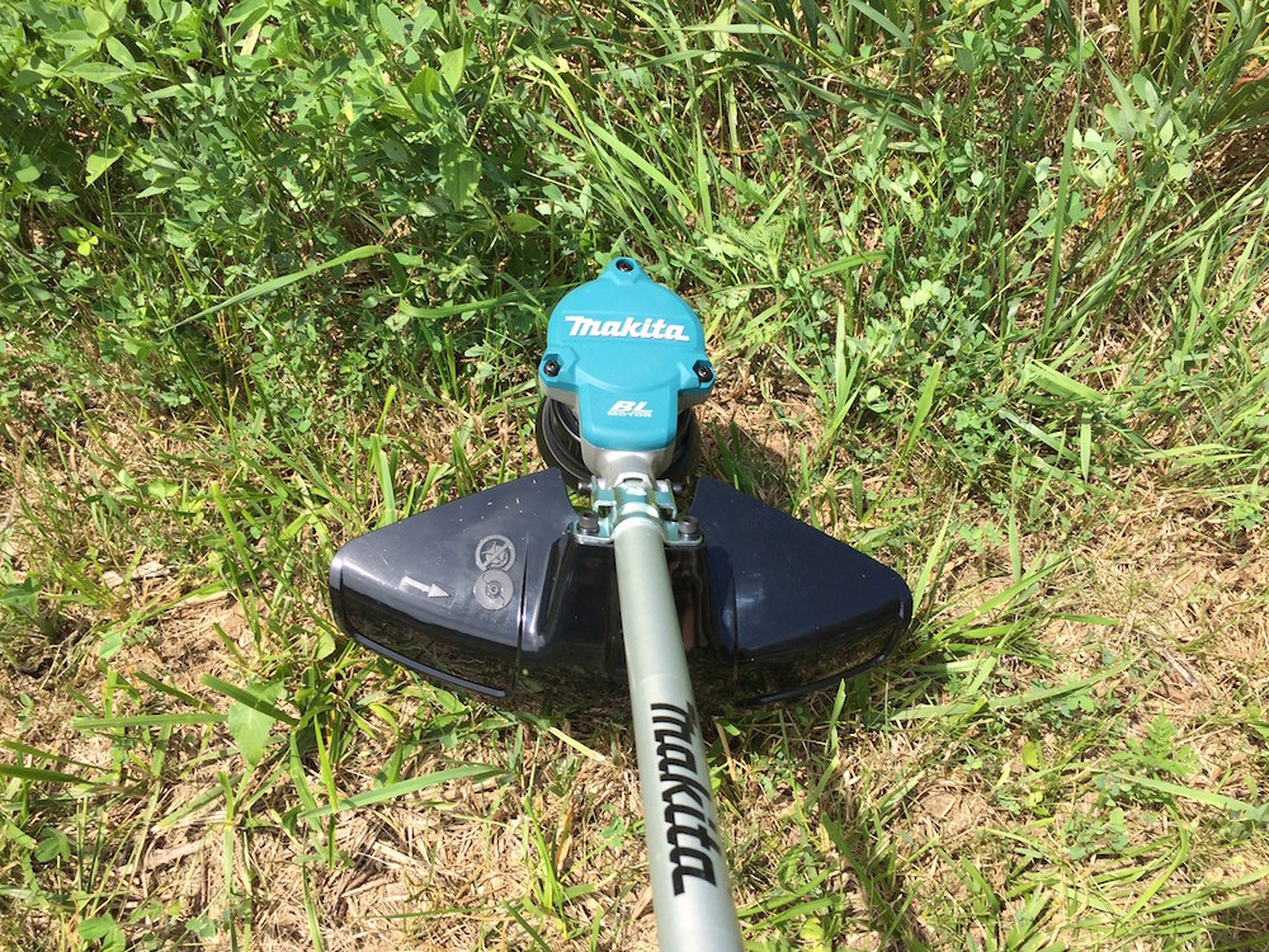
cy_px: 476
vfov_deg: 48.2
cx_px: 634
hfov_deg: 61.7
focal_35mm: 29
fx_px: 1063
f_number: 2.2
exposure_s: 1/964
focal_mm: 4.15
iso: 32
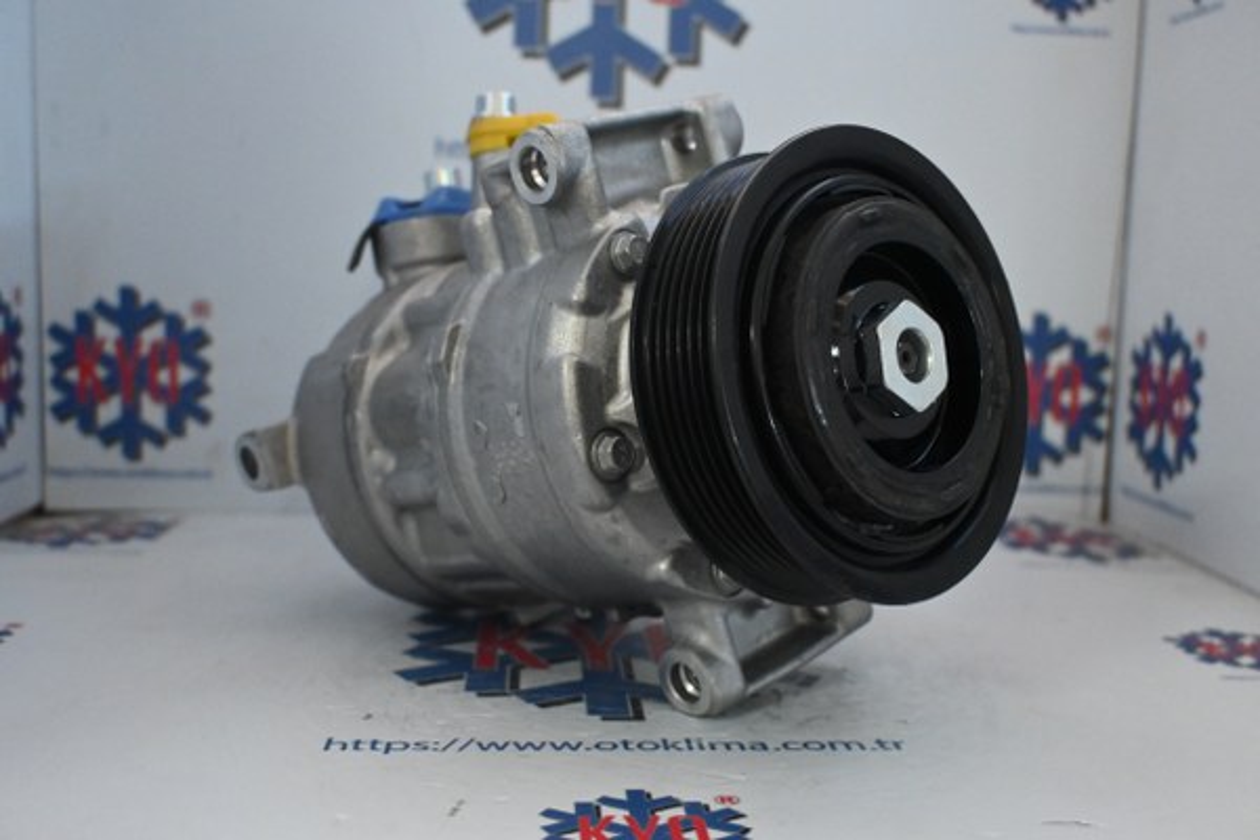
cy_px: 420
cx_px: 630
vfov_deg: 35.5
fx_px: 1312
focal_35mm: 38
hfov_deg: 51.3
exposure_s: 1/60
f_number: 4.2
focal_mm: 25
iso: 5000
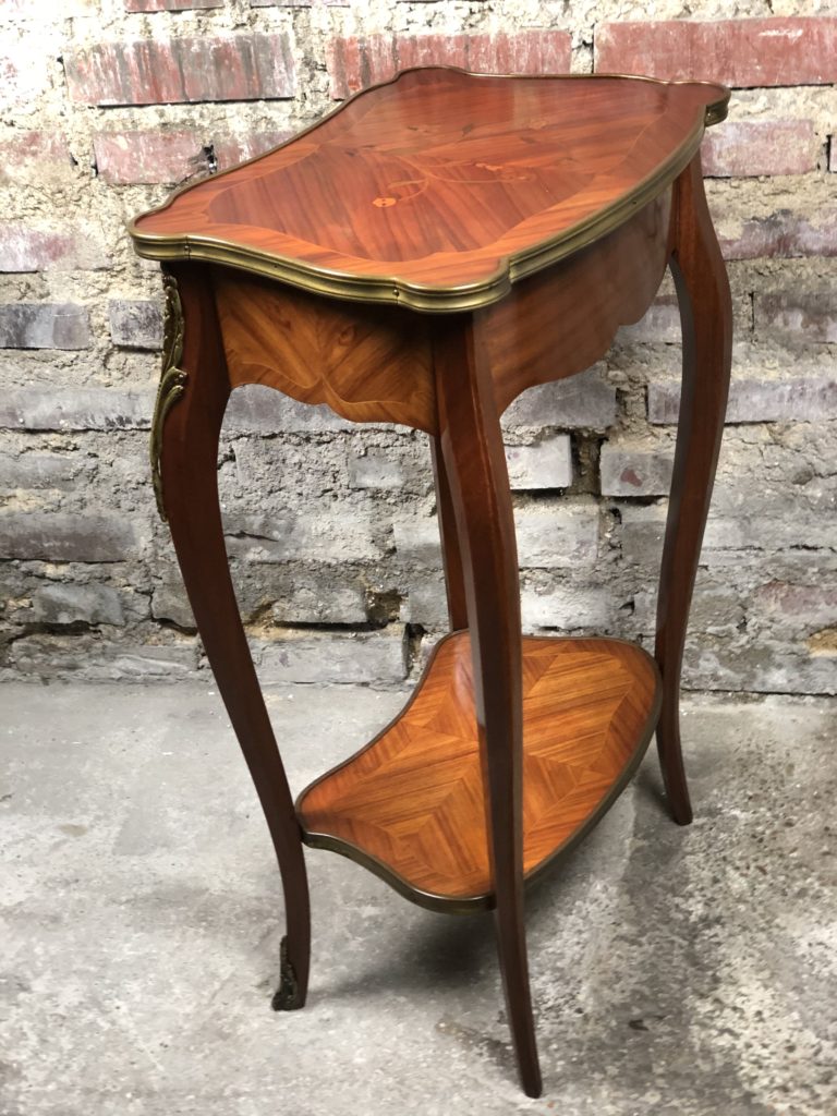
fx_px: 1676
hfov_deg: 28.0
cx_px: 418
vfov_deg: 36.8
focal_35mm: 52
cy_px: 558
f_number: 2.4
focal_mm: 6
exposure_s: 1/33
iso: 125
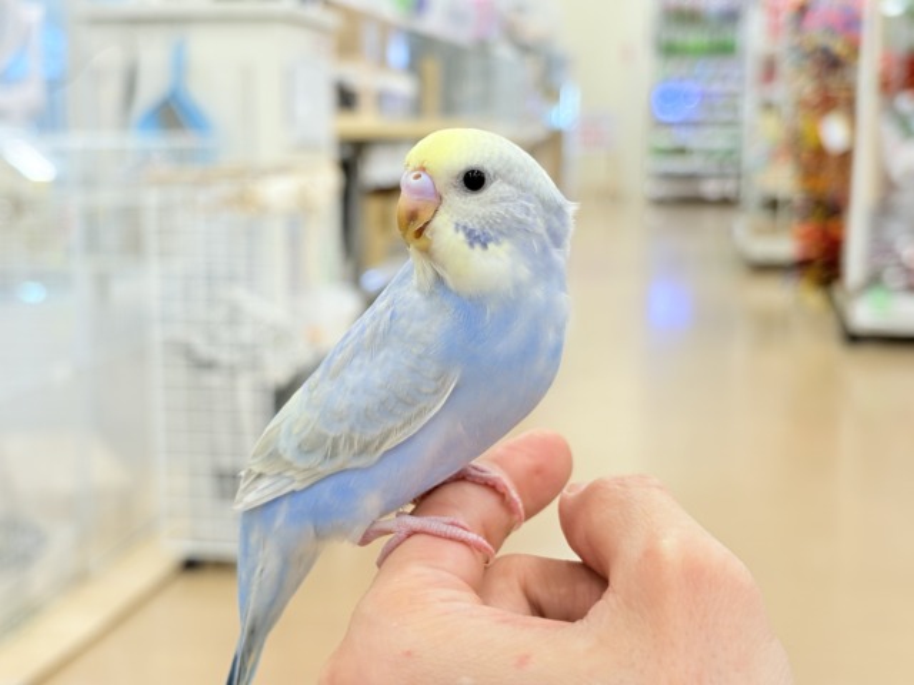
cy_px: 342
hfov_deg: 36.8
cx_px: 457
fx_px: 1373
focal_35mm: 52
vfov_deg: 28.0
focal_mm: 5.96
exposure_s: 1/50
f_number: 1.6
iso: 50
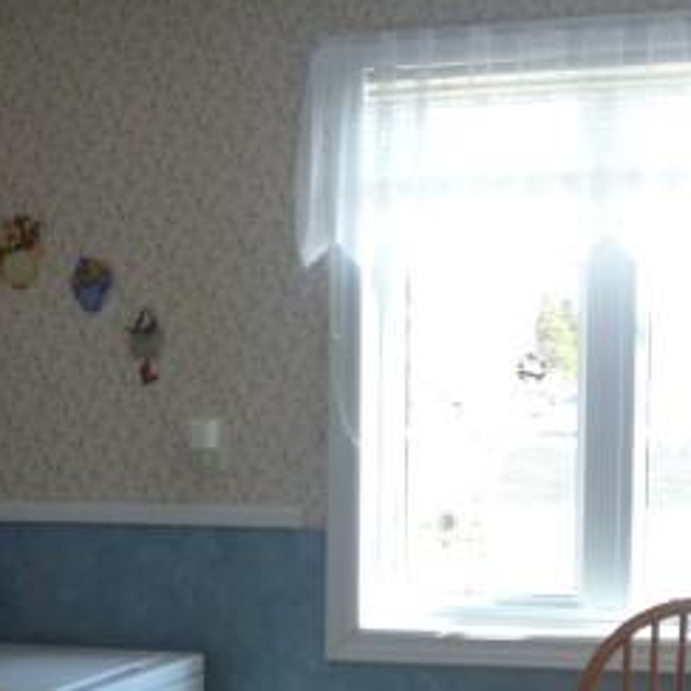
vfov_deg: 20.8
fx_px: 1829
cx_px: 102
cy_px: 651
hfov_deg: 21.0
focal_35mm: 81
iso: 100
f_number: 3.5
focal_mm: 6.3
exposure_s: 1/30
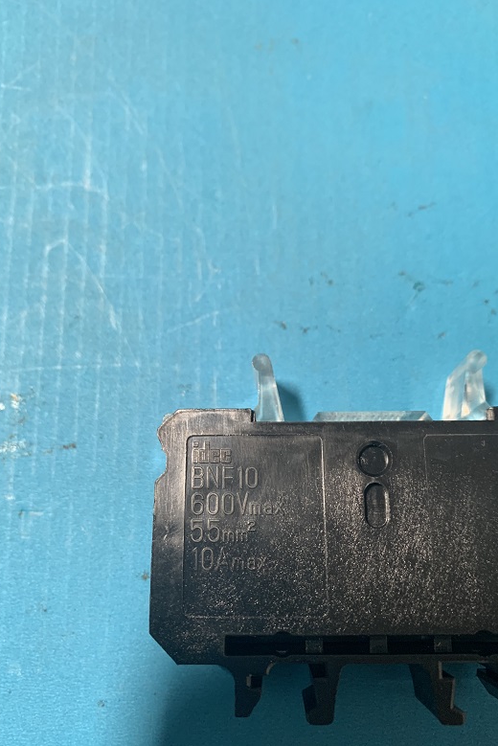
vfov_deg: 65.4
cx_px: 260
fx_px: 580
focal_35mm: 28
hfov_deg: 46.4
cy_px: 385
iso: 125
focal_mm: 4.25
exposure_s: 1/60
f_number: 1.8
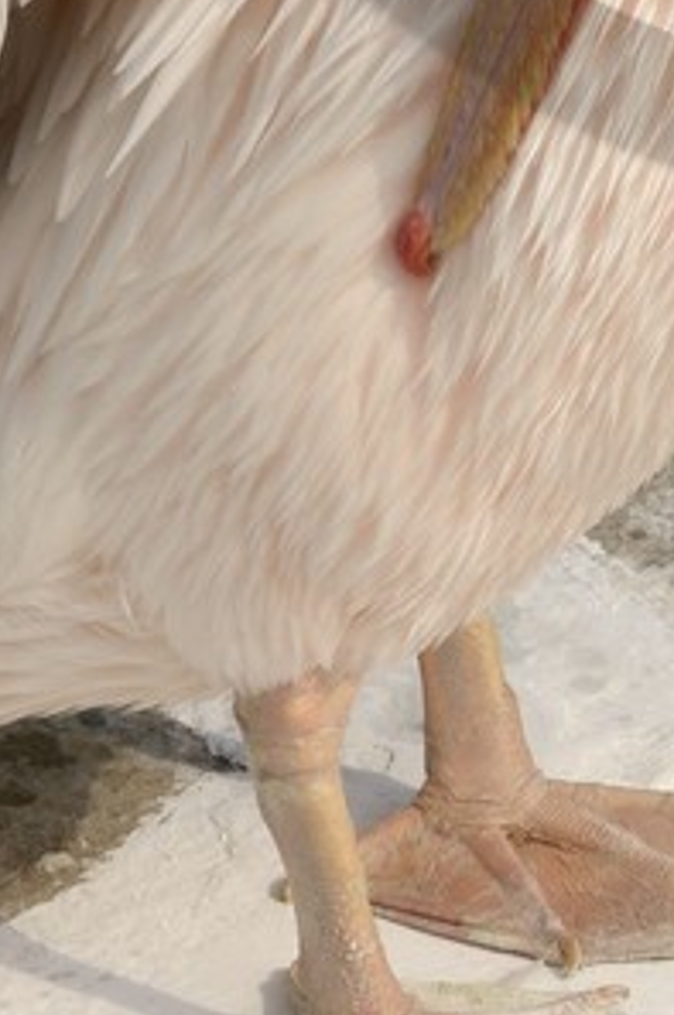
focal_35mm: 205
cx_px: 1018
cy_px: -844
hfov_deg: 6.6
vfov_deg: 9.5
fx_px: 5777
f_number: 13
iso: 200
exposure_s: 1/250
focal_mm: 38
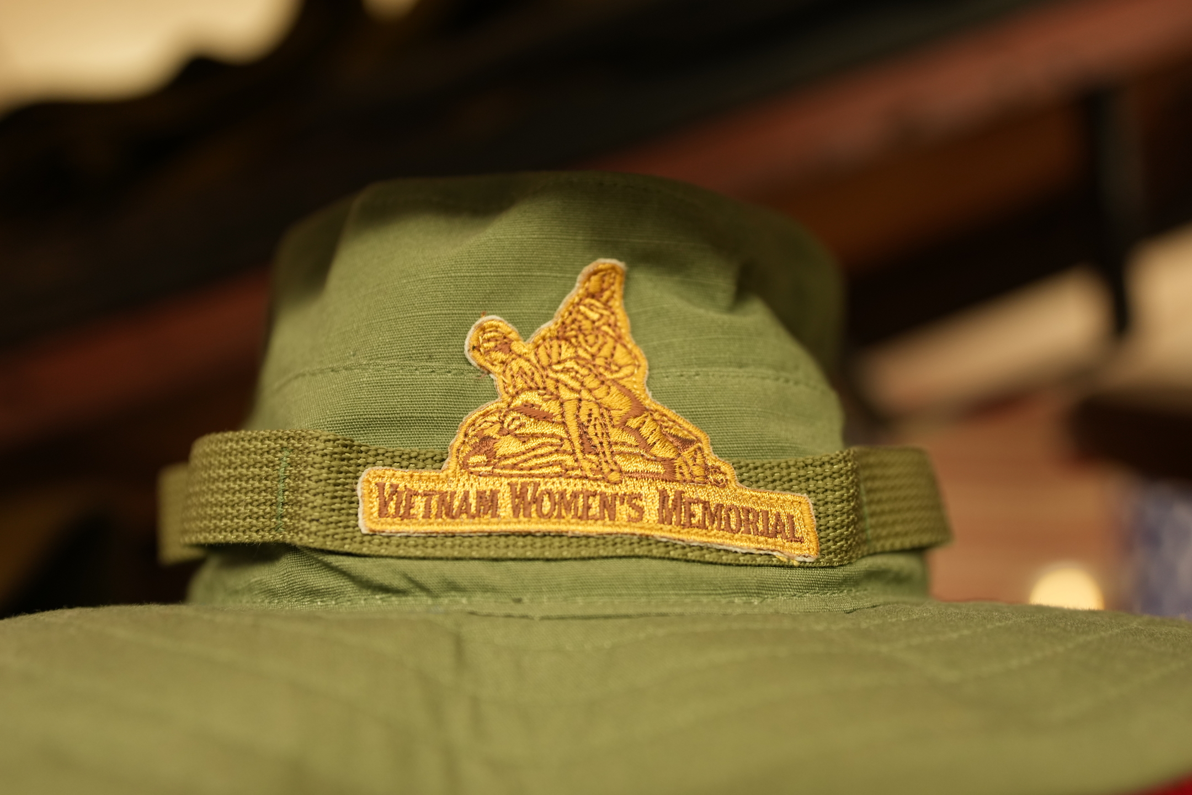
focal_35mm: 35
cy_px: 398
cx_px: 596
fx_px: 1159
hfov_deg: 54.4
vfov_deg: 37.9
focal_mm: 35
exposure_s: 1/40
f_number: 2.8
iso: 640
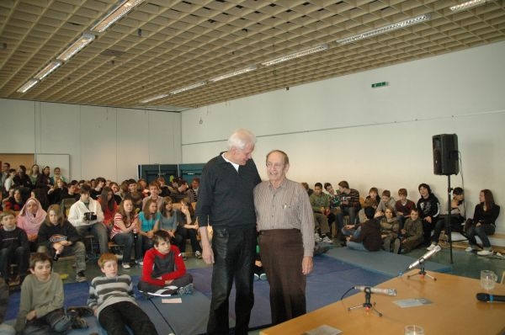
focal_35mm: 27
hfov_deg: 67.5
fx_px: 378
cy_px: 168
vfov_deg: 47.8
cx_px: 252
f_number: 5
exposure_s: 1/160
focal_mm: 18
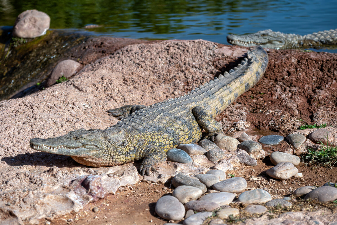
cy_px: 112
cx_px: 168
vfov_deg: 13.4
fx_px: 955
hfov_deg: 20.0
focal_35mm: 102
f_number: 4.5
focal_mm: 102
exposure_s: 1/3200
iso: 250
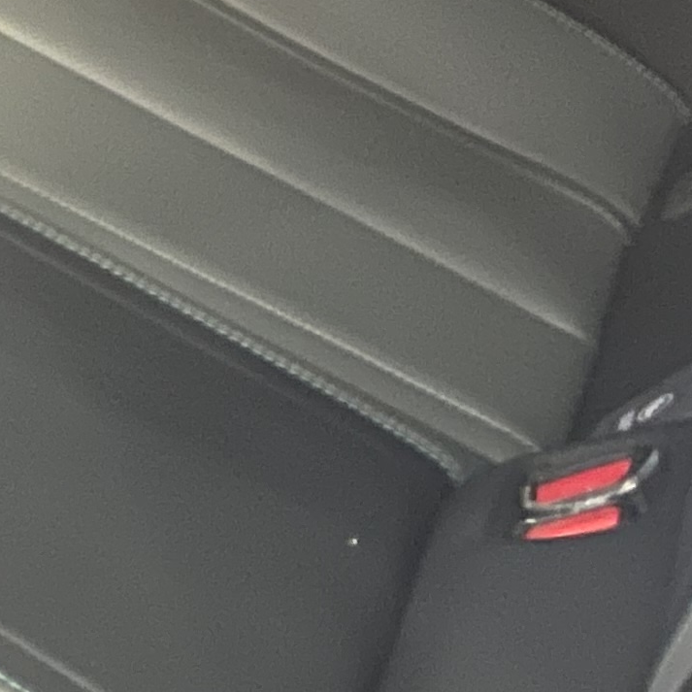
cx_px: -894
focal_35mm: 125
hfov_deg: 11.7
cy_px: -123
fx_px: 2827
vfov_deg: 13.6
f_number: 1.6
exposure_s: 1/17
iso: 1000
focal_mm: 5.1
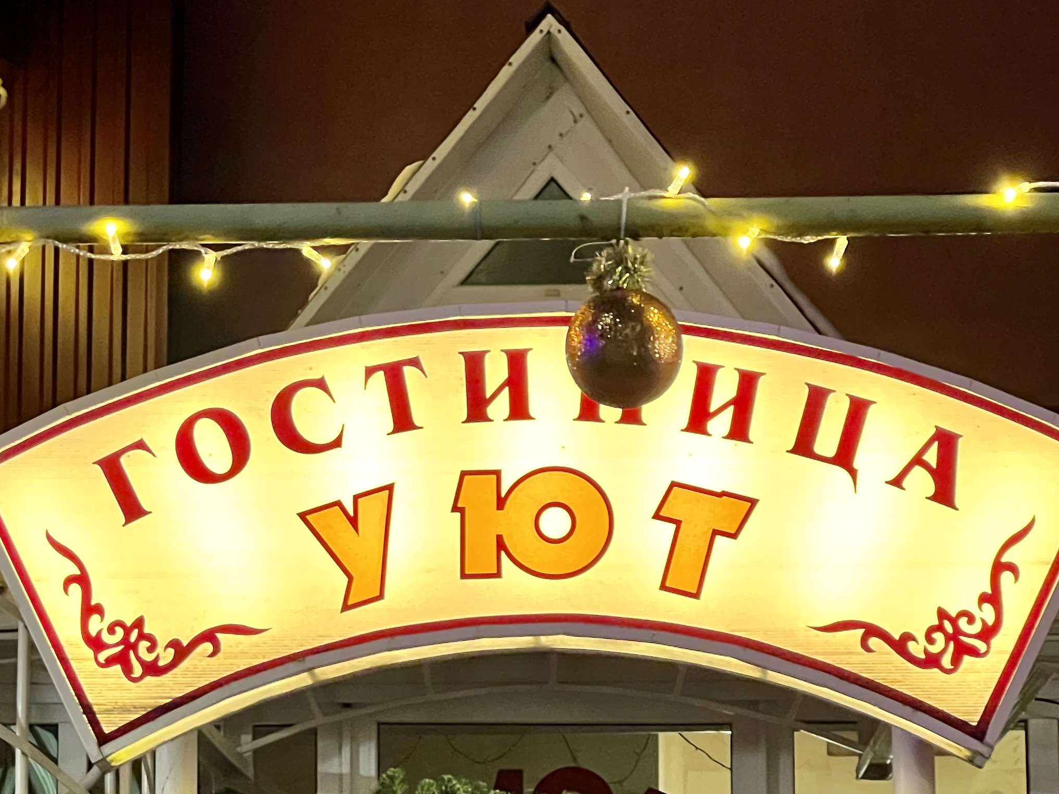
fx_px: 4651
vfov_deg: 9.8
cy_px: 401
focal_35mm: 152
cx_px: 308
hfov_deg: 13.0
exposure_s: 1/25
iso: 800
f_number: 2.8
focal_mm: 9
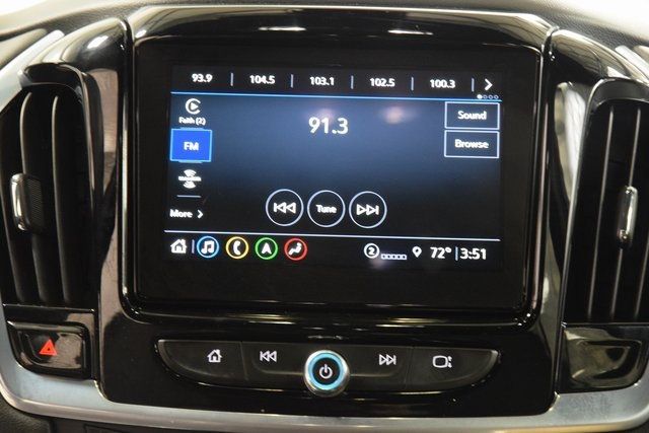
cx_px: 324
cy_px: 216
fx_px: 1893
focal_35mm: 105
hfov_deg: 19.5
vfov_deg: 13.0
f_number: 4.5
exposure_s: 1/15
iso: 3200
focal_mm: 70
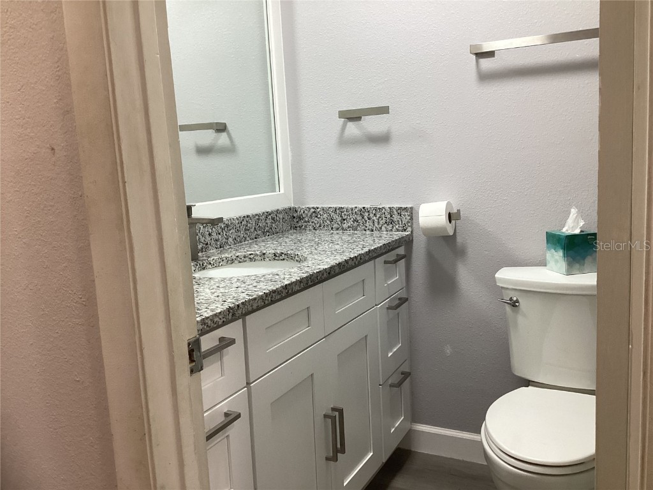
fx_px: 585
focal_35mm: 31
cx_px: 326
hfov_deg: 58.4
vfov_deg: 45.4
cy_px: 245
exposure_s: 1/60
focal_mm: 3.3
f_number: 2.4
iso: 125
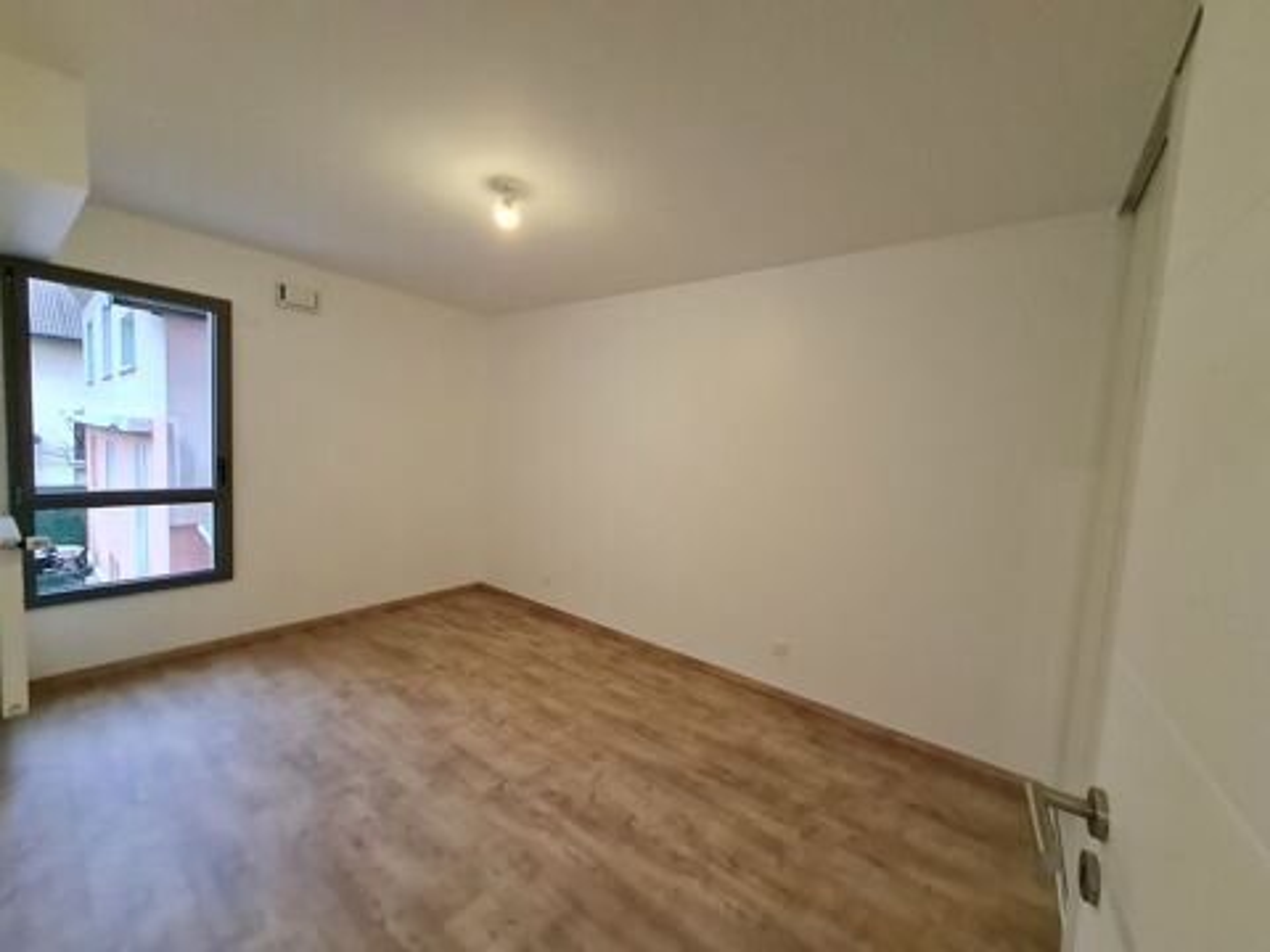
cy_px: 476
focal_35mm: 13
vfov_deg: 89.9
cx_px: 635
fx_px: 477
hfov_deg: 106.2
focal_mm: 1.74
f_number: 2.2
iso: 400
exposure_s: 1/50
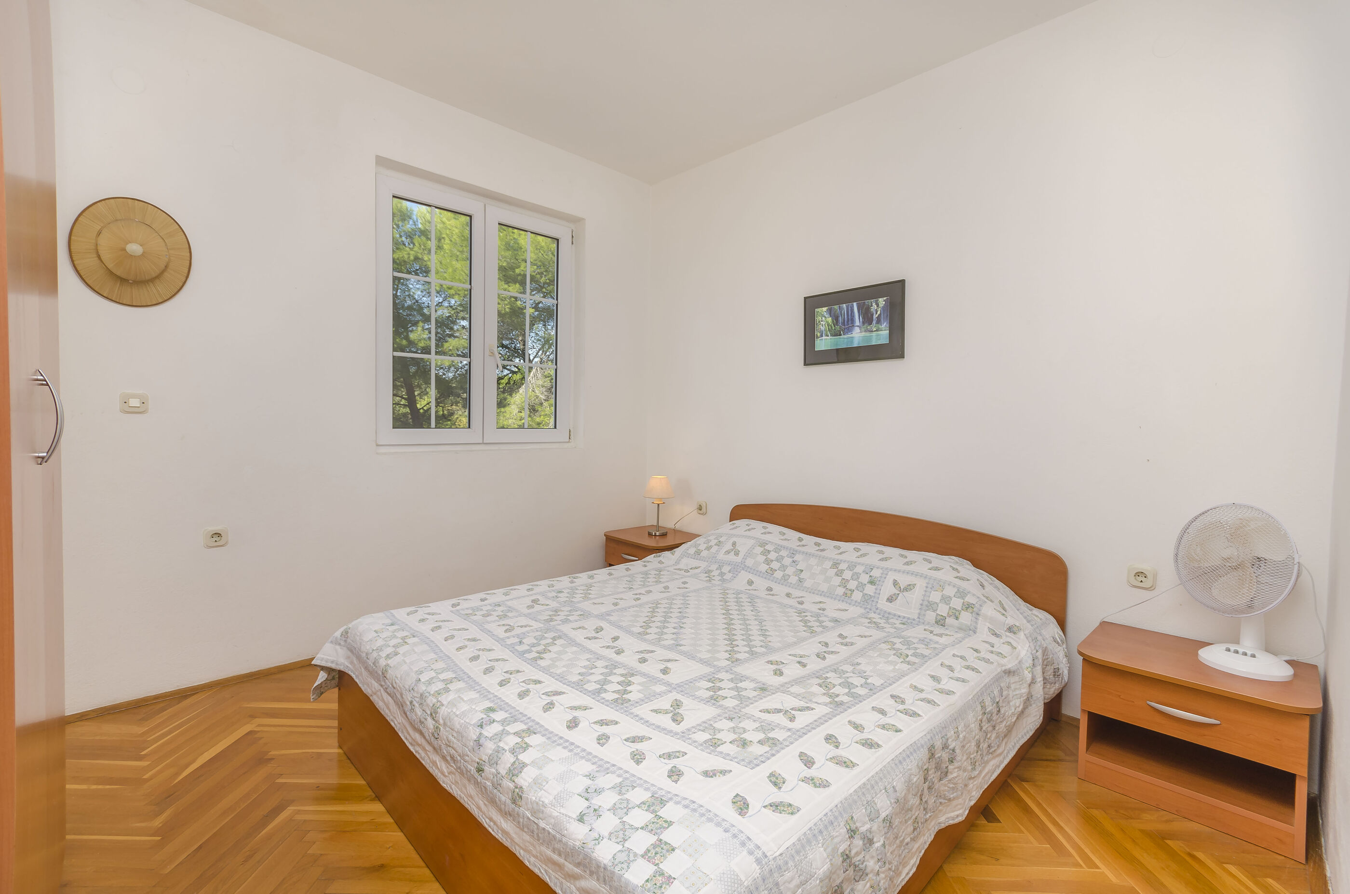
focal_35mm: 15
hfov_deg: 100.5
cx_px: 675
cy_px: 447
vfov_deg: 77.1
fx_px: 561
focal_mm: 10
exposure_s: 1/100
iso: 100
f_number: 9
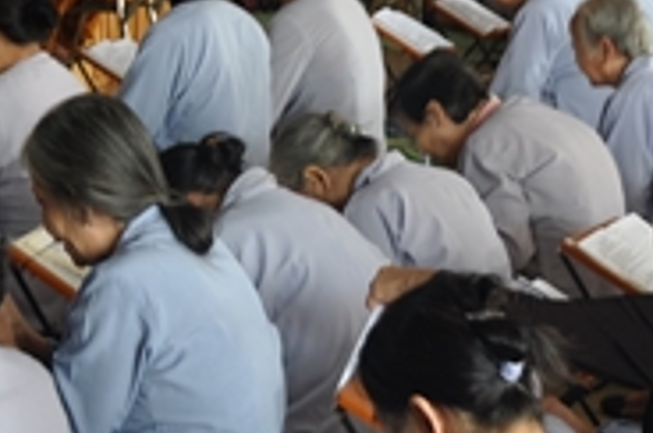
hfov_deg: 12.9
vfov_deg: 8.5
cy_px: -18
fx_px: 2879
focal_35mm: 159
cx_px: 543
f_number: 5
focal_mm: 30
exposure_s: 1/25
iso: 200
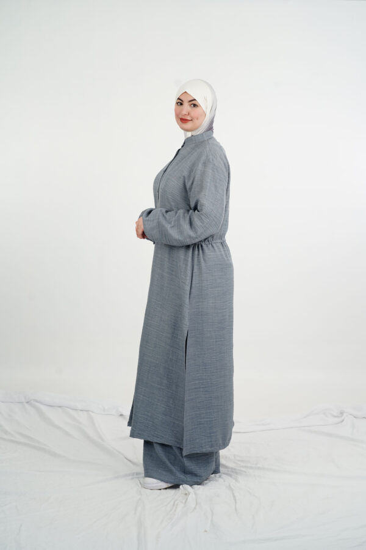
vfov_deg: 35.6
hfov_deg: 24.2
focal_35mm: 56
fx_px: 854
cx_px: 183
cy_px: 275
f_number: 6.3
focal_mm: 56
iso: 400
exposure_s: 1/100
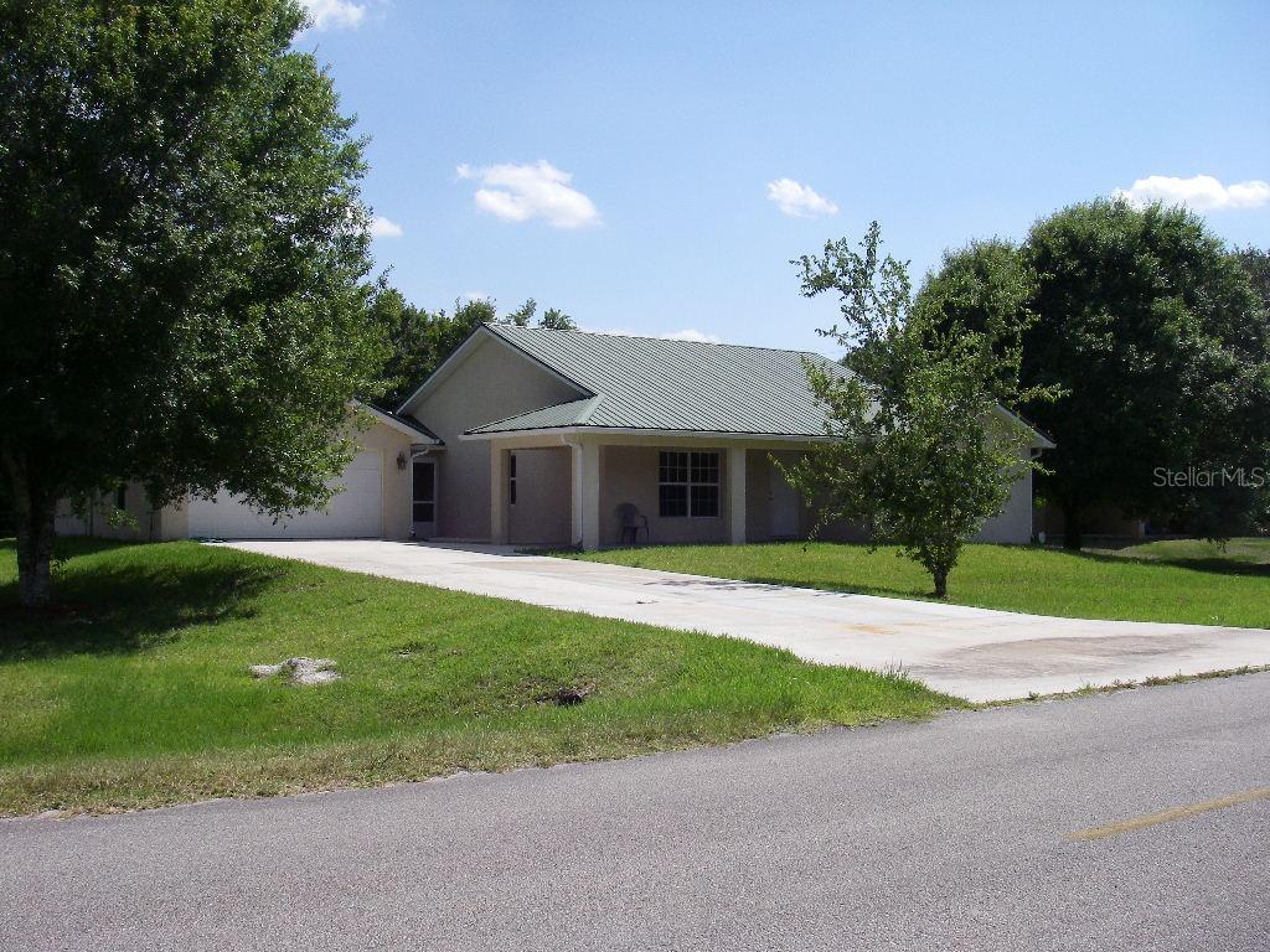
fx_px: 1394
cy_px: 476
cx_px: 635
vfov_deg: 37.7
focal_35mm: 38
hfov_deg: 49.0
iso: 64
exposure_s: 1/400
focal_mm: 6.3
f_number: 6.6
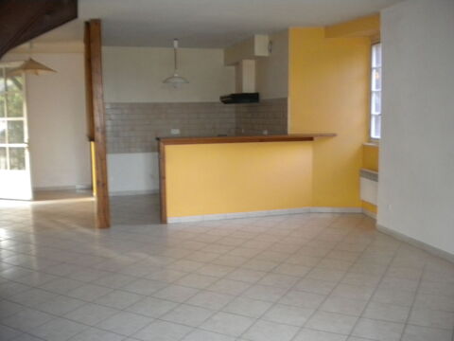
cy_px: 170
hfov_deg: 52.6
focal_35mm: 35
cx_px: 227
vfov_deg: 40.7
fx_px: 459
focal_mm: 6.3
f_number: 3.1
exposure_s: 1/30
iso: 400
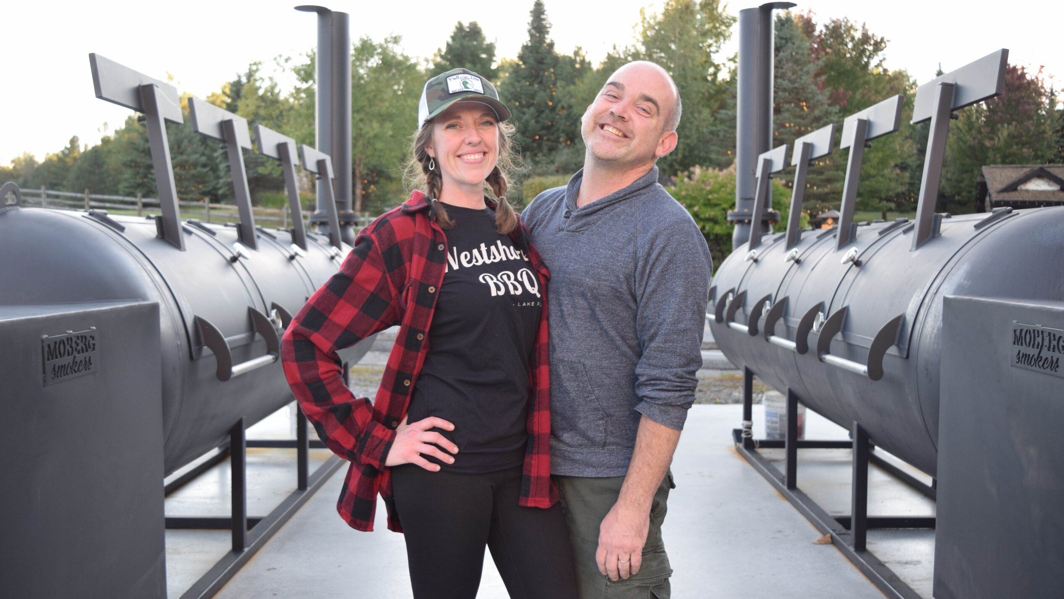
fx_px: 1031
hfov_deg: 54.6
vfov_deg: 32.4
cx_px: 528
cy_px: 270
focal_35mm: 37
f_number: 3.8
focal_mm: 23
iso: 400
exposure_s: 1/250
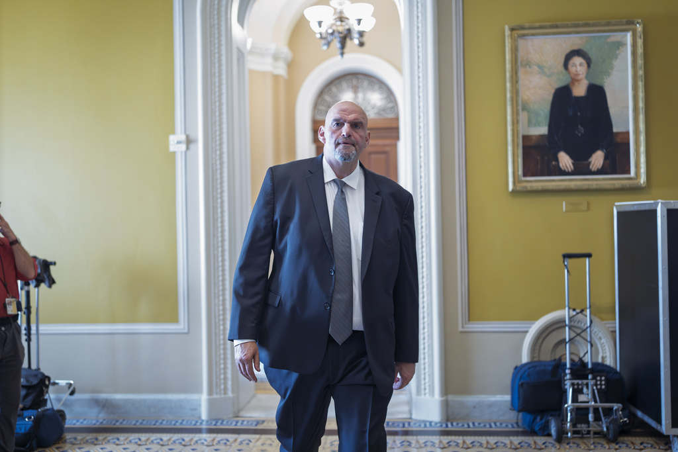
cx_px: 339
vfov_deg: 37.9
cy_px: 226
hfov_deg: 54.4
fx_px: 659
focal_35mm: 35
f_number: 1.4
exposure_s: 1/400
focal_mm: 35
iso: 4000
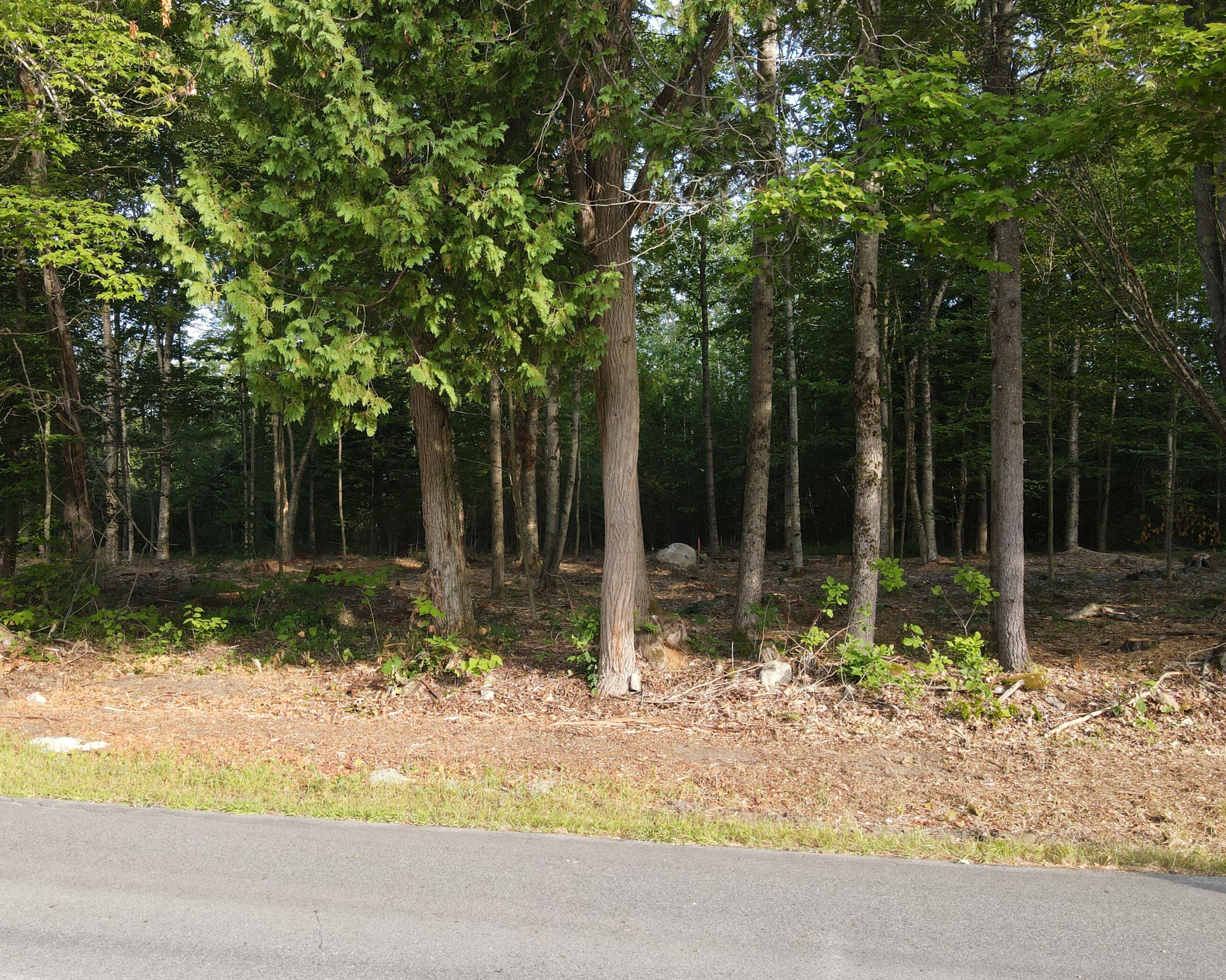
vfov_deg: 53.1
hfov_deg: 63.7
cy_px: 456
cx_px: 520
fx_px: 980
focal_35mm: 27
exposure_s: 1/80
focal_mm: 4.5
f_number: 2.8
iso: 100
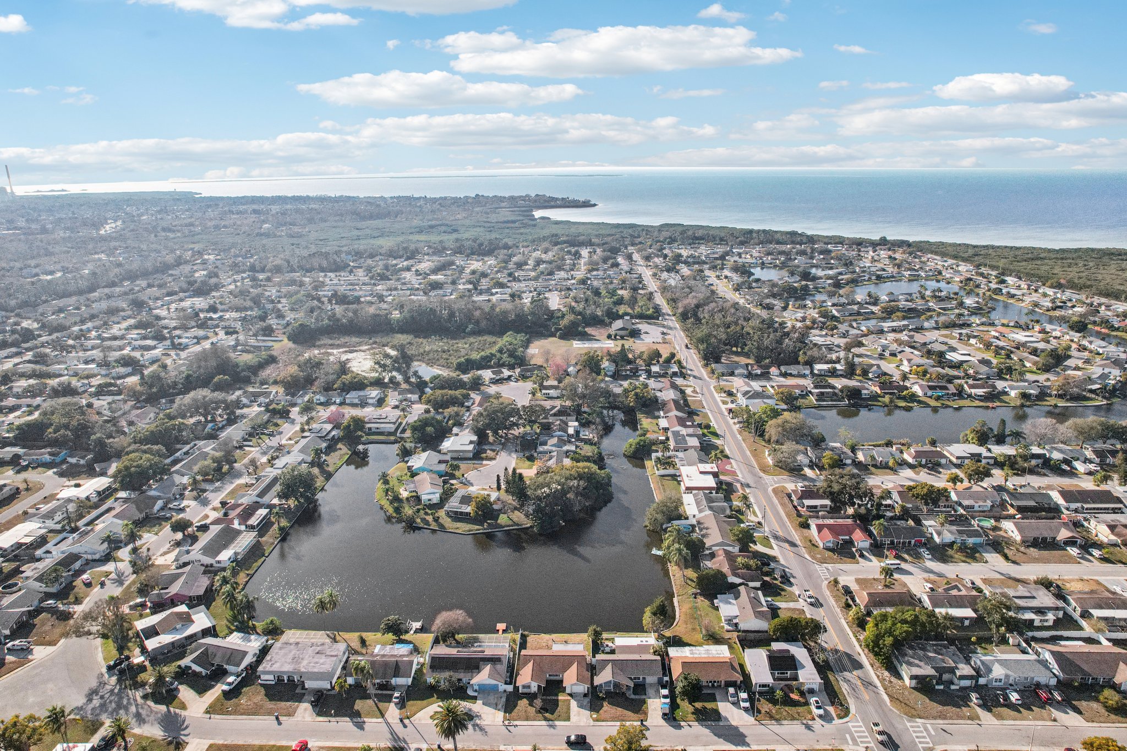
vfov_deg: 57.2
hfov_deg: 78.6
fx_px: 689
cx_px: 564
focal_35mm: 22
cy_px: 376
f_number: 2.8
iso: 400
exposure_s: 1/1600
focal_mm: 8.4
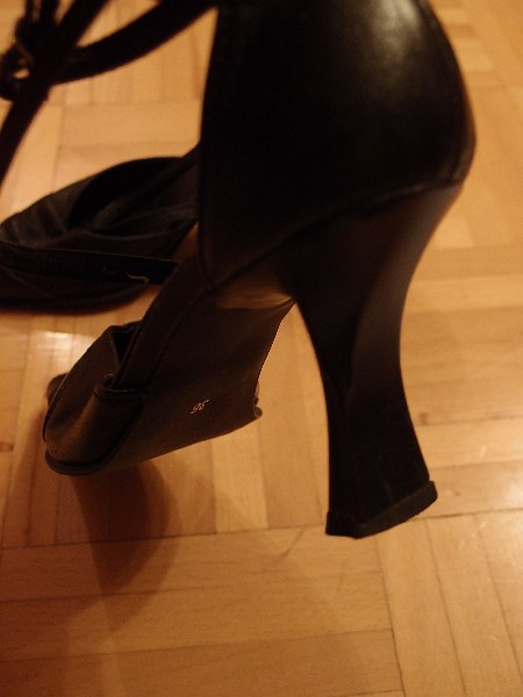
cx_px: 262
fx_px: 685
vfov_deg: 54.0
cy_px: 348
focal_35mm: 34
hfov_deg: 41.8
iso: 200
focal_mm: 7.41
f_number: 1.9
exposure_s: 1/15
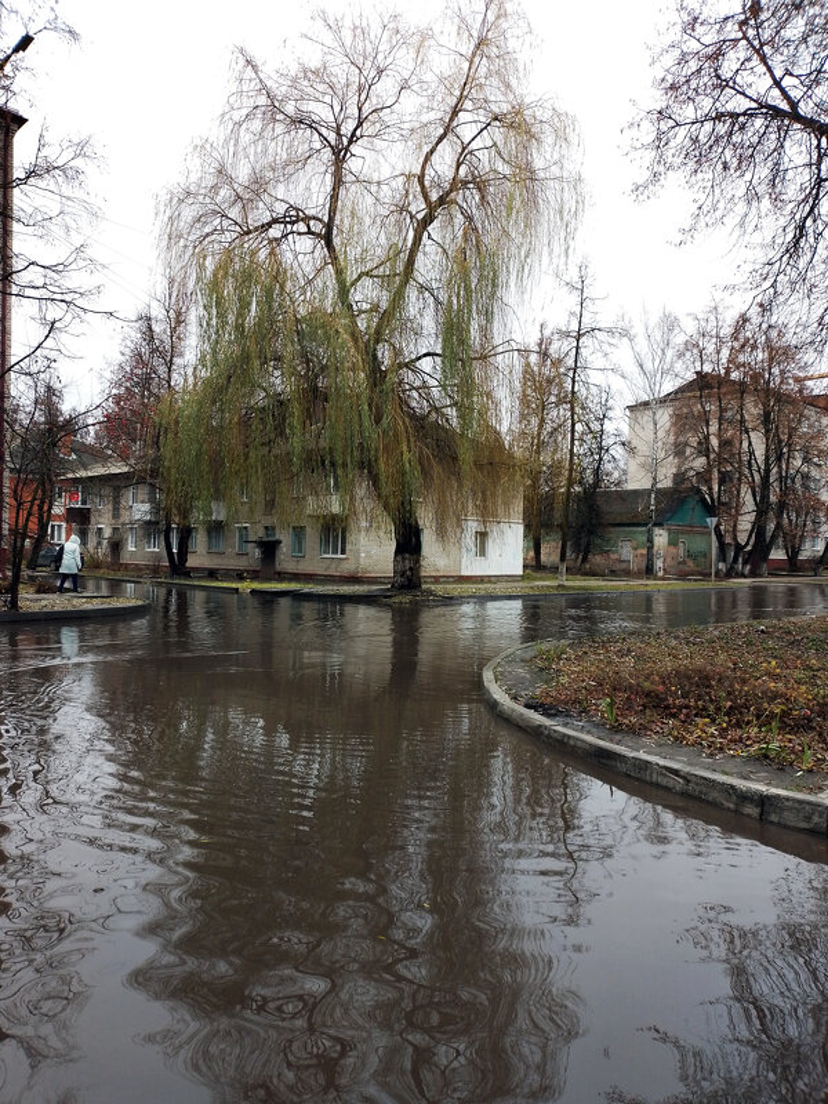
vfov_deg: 52.6
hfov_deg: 40.7
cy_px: 552
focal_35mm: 35
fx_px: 1116
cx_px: 414
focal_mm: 3.94
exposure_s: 1/100
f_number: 2.4
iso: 64
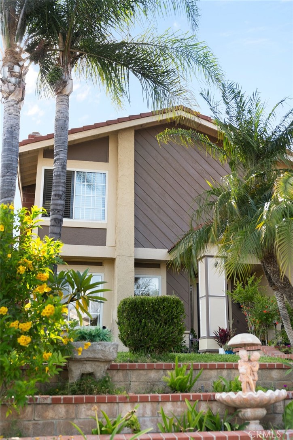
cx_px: 146
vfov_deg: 48.5
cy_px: 220
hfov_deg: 33.4
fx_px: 488
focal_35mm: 40
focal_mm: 40
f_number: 2.8
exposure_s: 1/400
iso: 640
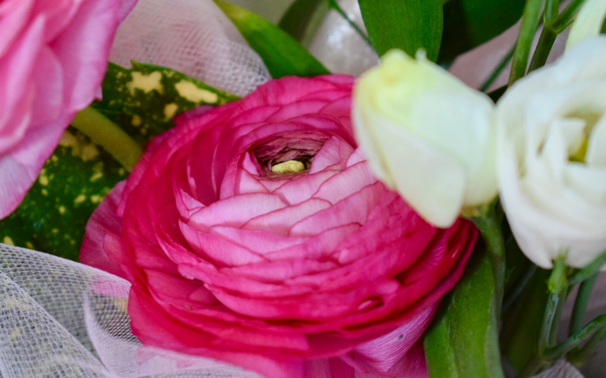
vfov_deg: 15.4
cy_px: 183
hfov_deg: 24.5
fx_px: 1396
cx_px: 303
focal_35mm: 85
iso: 3200
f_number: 5.6
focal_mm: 55
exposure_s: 1/25
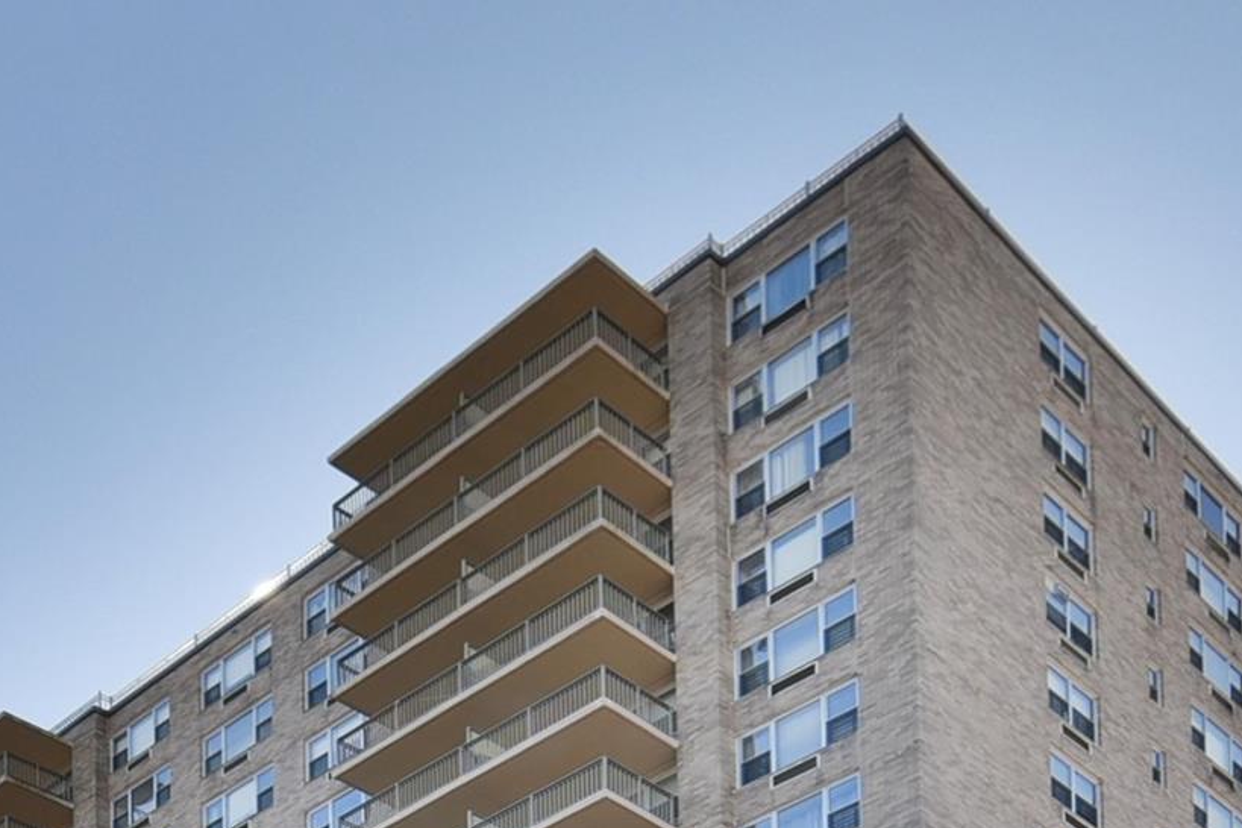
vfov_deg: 31.3
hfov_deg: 53.7
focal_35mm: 35
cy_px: 1010
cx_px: 452
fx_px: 1207
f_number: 13
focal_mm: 14
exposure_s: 1/100
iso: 250
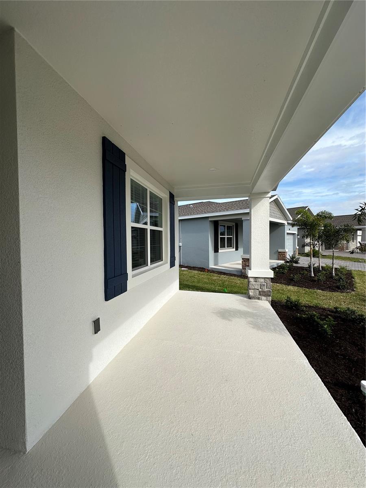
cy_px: 244
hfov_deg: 85.7
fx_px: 197
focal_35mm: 14
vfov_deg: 102.1
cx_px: 183
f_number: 2.2
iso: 50
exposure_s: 1/2212
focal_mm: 2.22
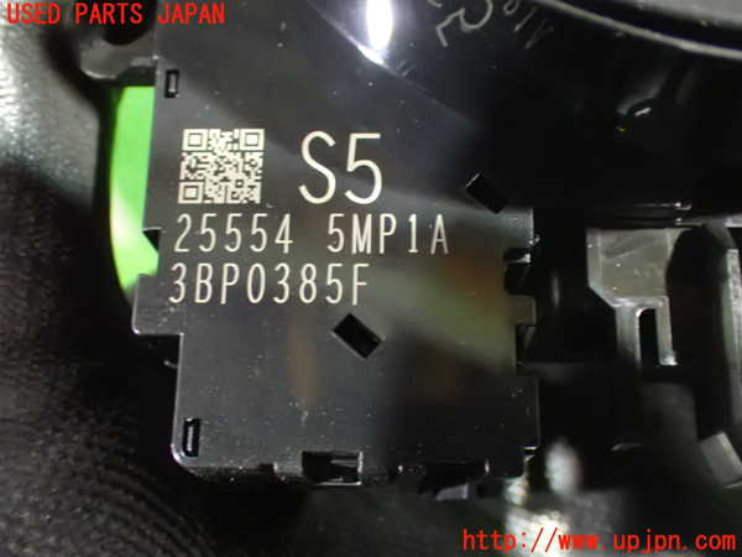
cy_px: 278
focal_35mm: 44
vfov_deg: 32.9
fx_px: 943
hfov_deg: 42.9
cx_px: 371
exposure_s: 1/8
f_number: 2.9
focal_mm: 7.84
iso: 1600
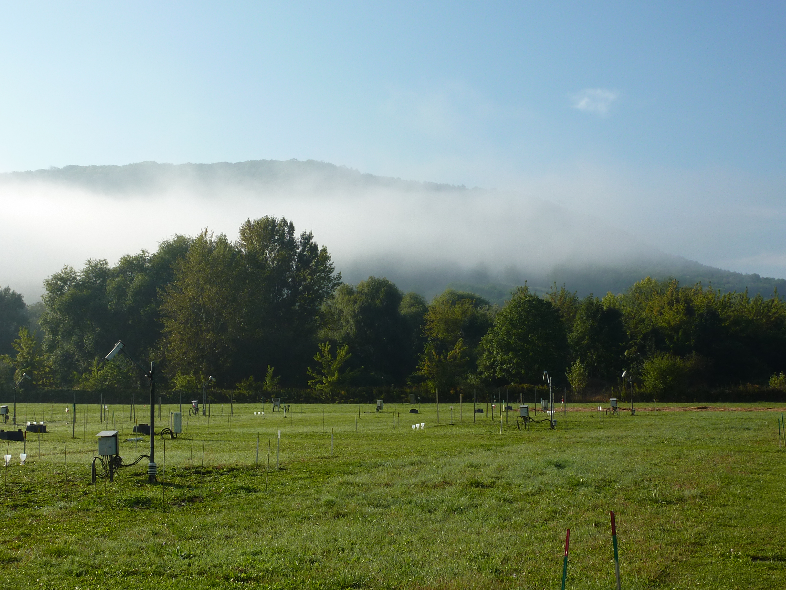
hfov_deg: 37.4
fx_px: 1158
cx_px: 350
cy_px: 316
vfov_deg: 28.5
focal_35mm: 51
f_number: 5
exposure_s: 1/500
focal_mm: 7.3
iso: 80
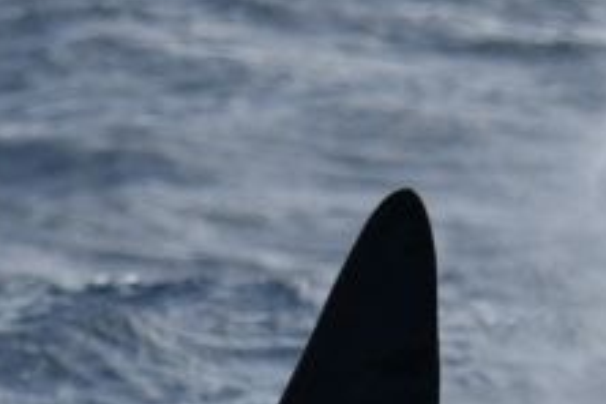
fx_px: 16361
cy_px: 662
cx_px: 360
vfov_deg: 1.4
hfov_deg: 2.1
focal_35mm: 972
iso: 800
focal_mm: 270
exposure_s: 1/8000
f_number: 5.6
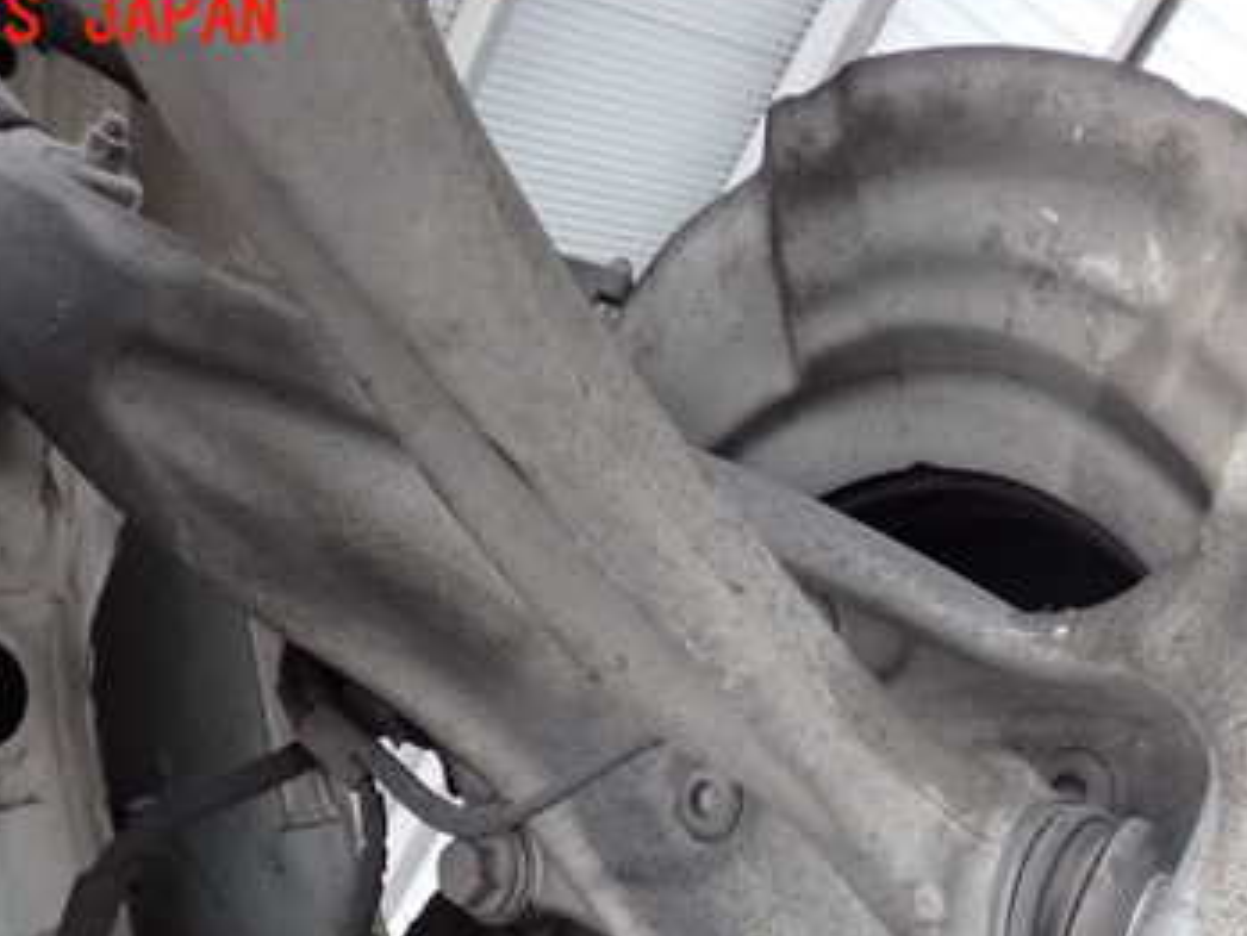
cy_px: 779
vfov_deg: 26.0
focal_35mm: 55
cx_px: 700
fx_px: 1982
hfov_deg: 34.9
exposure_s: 1/125
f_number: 2.4
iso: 1600
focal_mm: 5.79
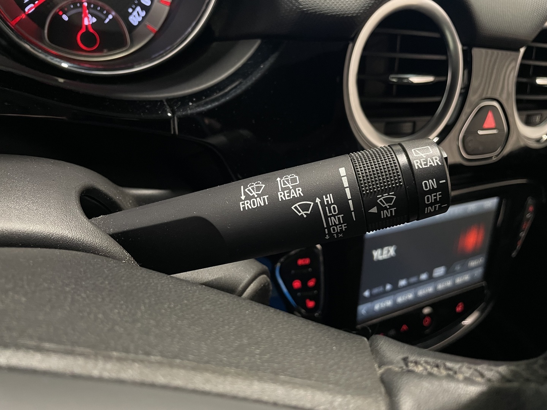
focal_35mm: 26
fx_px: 411
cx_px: 274
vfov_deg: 53.1
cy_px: 205
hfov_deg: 67.3
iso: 400
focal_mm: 4.2
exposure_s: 1/41
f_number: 1.6
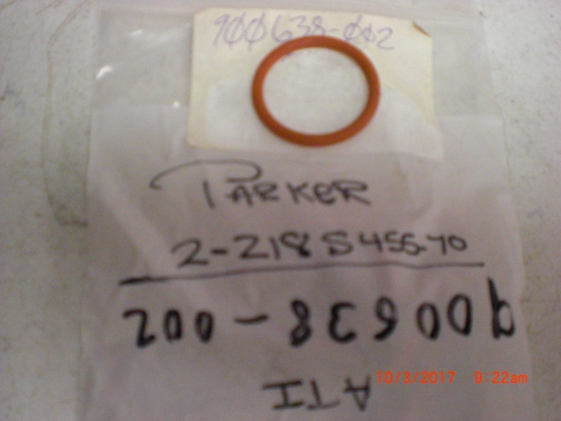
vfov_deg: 37.7
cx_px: 280
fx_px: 616
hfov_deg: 49.0
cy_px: 210
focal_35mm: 38
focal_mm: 6.3
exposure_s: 1/125
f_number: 3.1
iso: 800
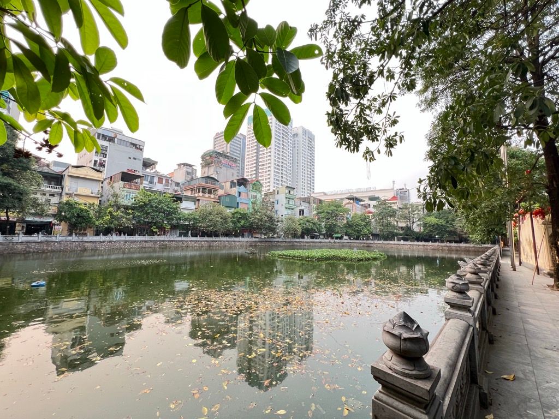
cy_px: 210
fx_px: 210
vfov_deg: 89.9
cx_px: 280
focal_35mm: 13
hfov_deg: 106.2
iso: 100
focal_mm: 1.57
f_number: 1.8
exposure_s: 1/99
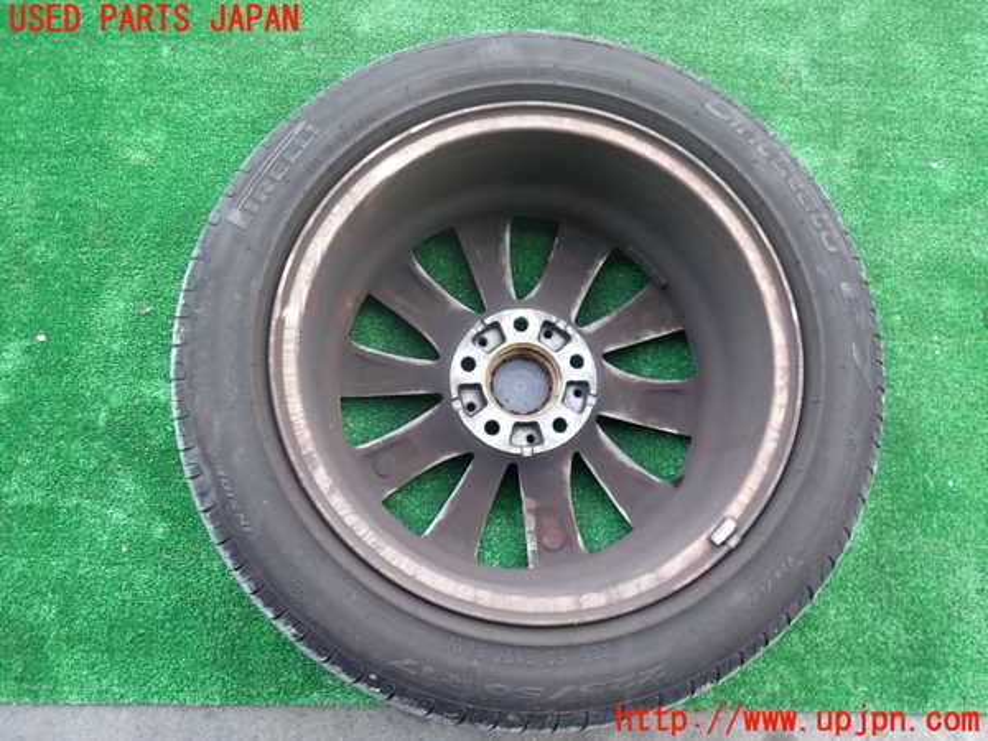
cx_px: 494
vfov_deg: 46.8
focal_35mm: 30
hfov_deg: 60.0
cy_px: 370
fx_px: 856
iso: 200
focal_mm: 5.4
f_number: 2.3
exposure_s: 1/50
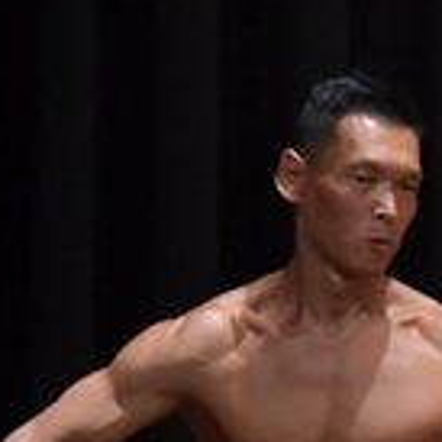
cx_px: 1053
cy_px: 742
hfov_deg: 1.9
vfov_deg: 1.9
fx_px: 12987
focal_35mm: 899
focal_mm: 125
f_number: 5.6
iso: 6400
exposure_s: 1/400
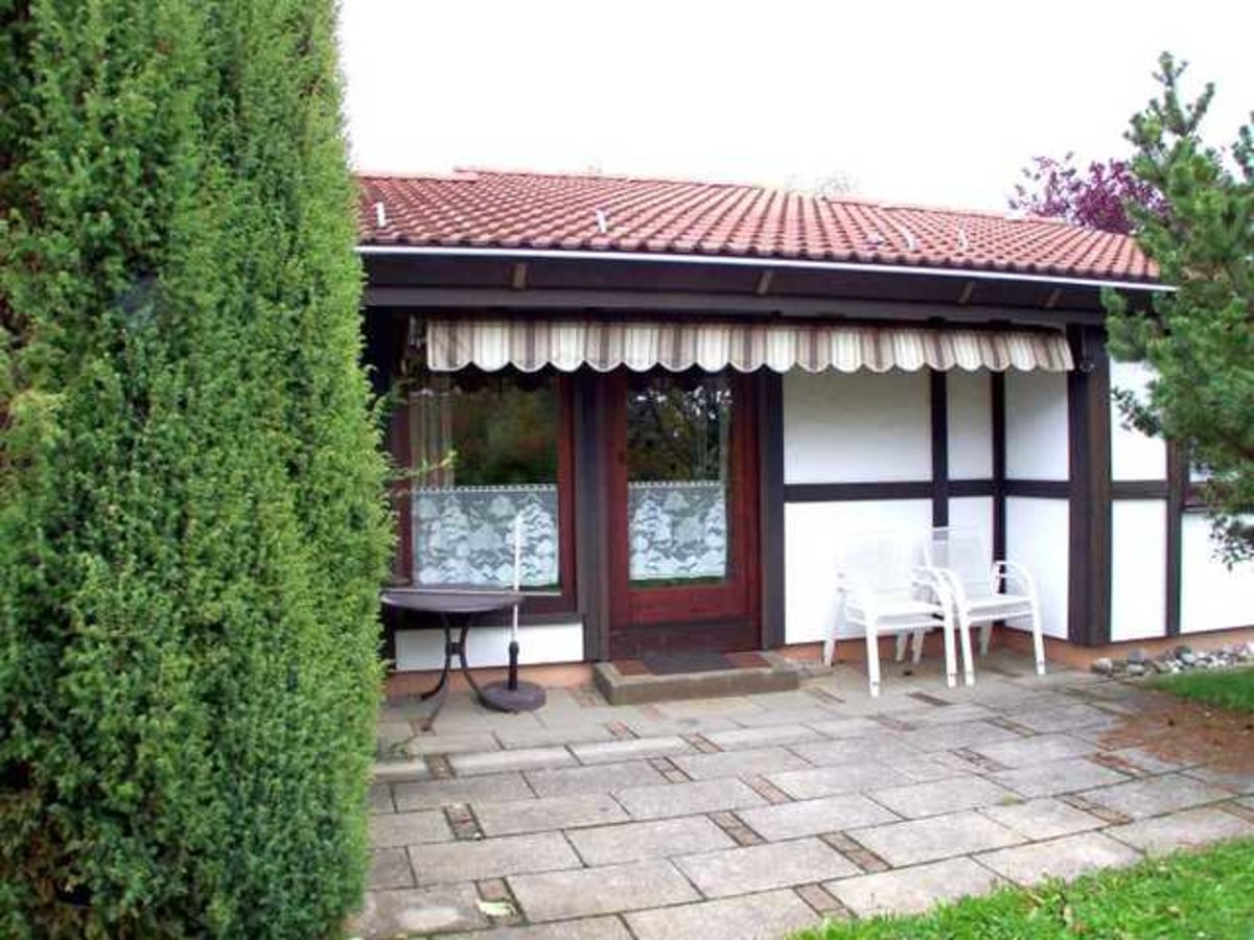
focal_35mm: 38
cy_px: 470
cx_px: 627
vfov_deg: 37.7
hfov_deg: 49.0
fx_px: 1377
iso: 80
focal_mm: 6.3
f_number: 2.8
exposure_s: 1/60
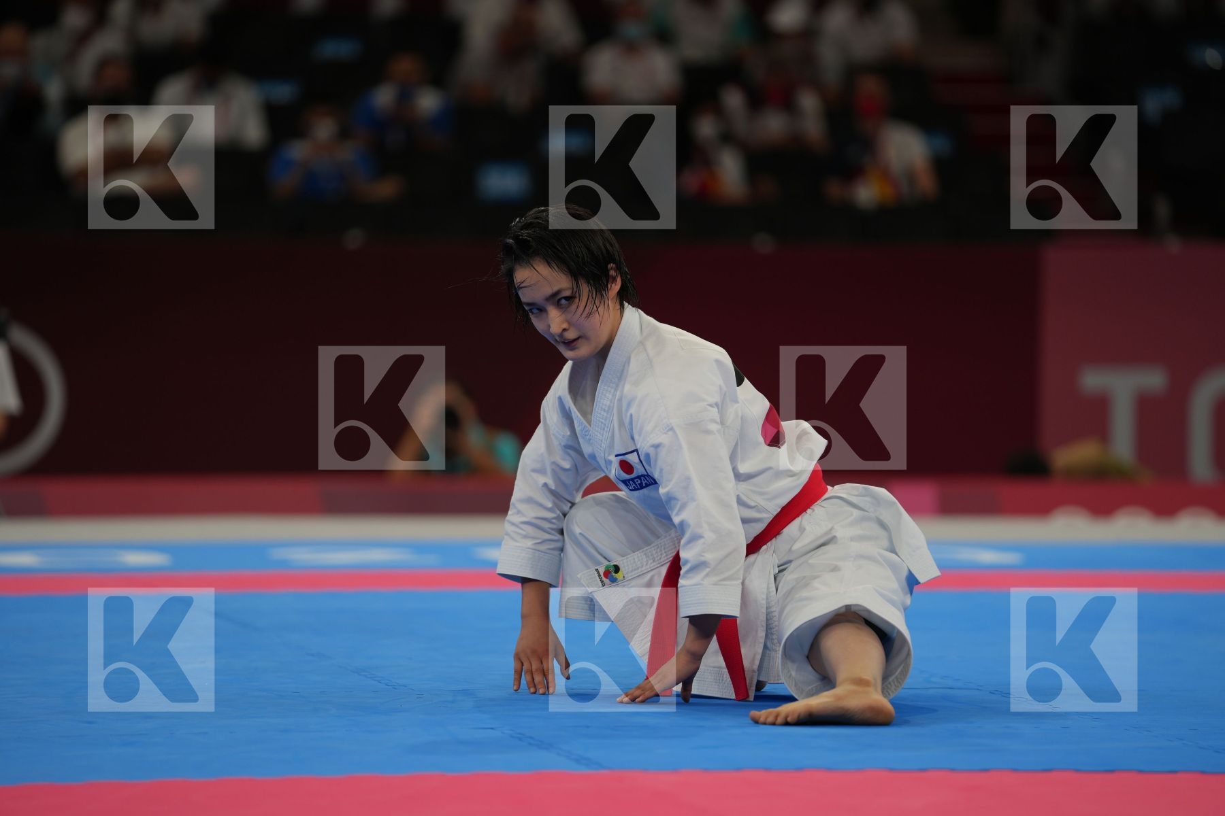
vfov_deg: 6.9
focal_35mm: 200
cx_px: 612
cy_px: 408
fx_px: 6805
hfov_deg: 10.3
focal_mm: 200
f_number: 2.8
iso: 200
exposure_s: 1/500
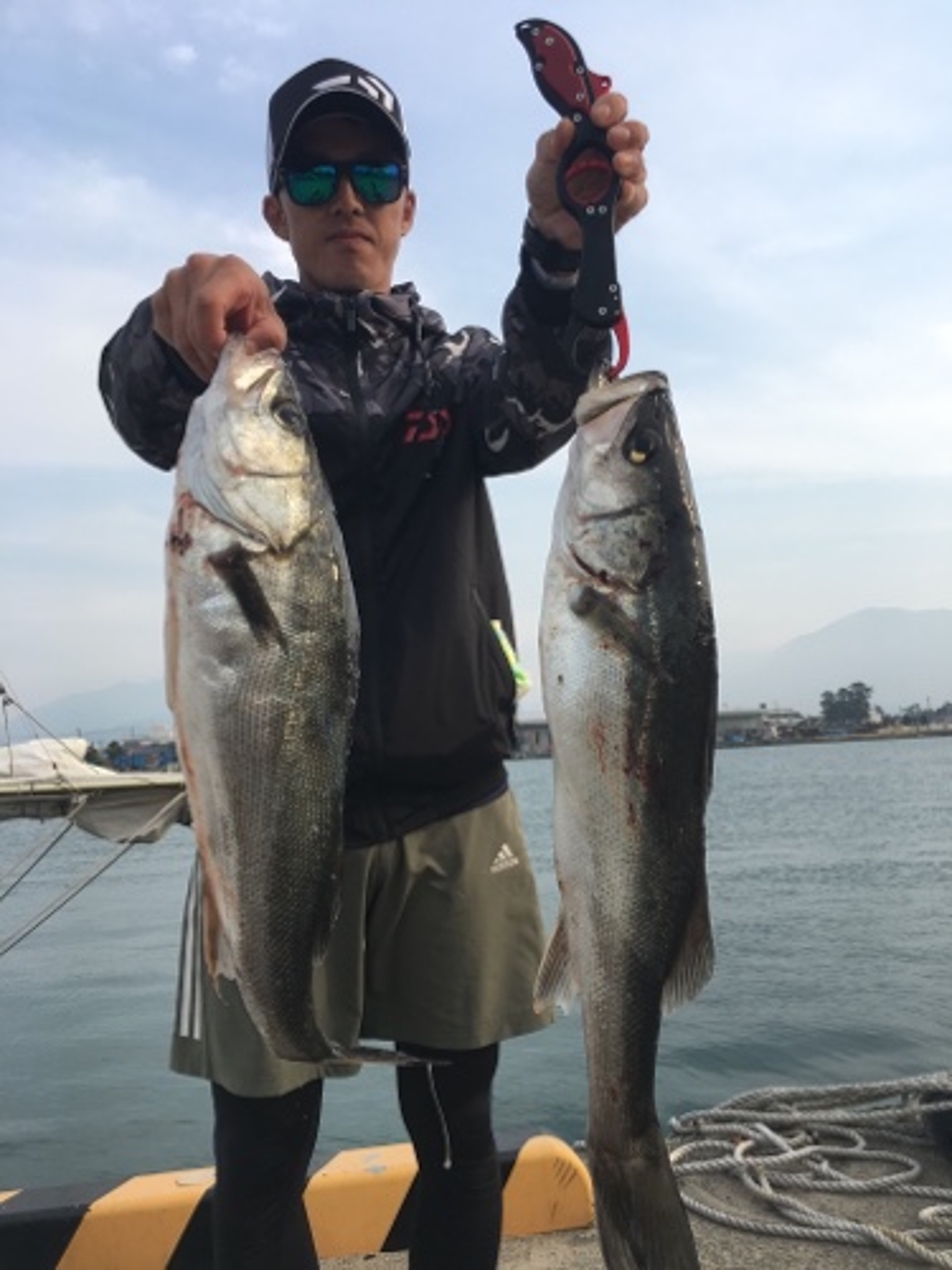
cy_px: 635
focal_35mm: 29
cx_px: 476
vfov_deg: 61.7
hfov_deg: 48.2
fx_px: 1063
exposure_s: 1/793
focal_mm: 4.15
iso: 25
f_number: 2.2
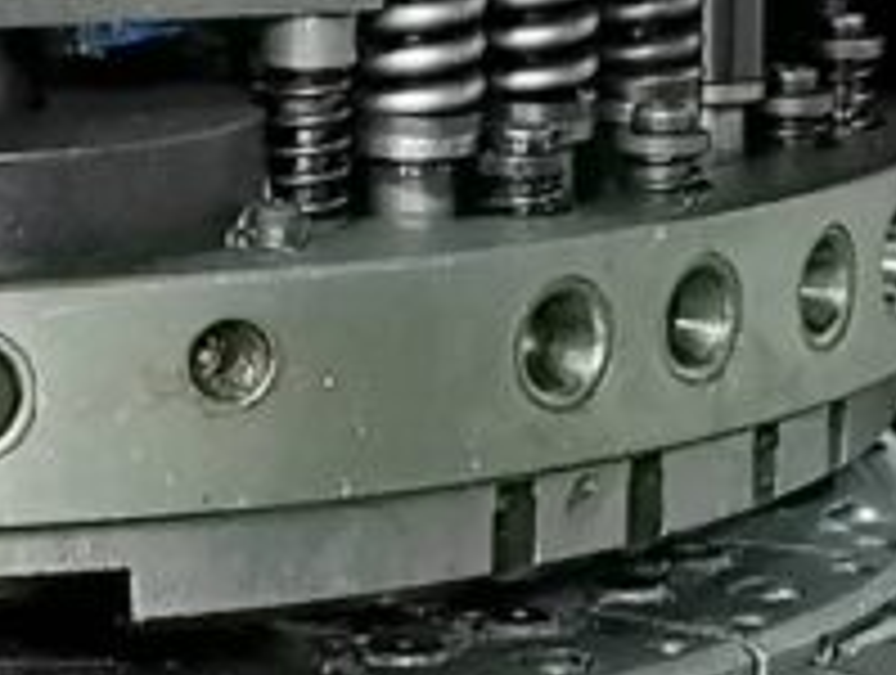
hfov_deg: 10.2
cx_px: 423
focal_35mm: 194
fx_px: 5031
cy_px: 216
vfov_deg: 7.7
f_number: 1.6
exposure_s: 1/40
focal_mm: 5.56
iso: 1000
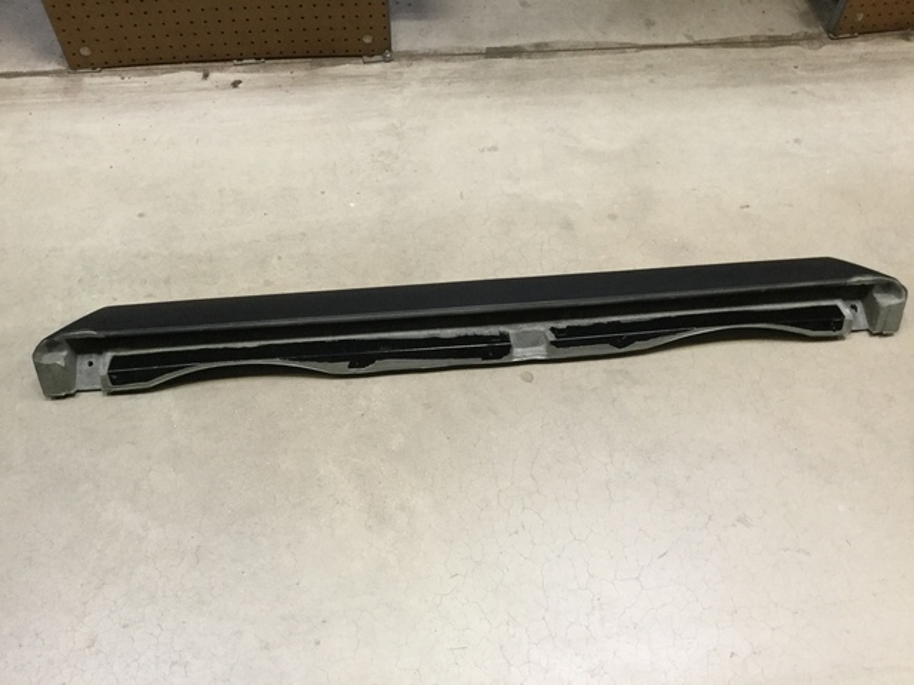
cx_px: 457
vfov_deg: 45.4
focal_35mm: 31
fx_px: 819
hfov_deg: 58.4
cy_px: 342
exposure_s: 1/30
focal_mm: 3.3
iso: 125
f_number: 2.4
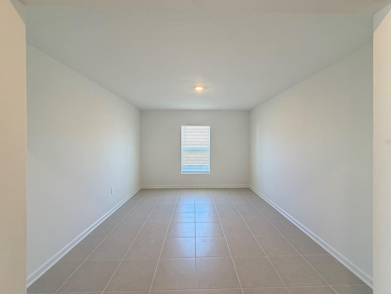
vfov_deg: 81.7
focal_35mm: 15
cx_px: 200
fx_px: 169
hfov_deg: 98.1
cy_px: 141
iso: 250
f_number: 2.2
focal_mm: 2.22
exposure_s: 1/120
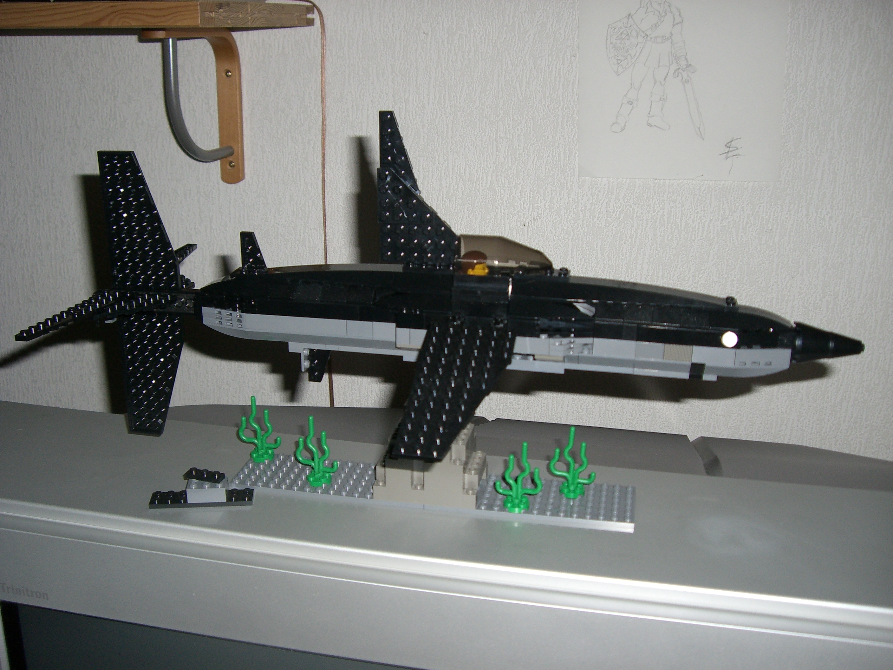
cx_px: 446
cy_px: 335
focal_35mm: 38
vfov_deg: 37.7
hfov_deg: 49.0
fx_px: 980
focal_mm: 6.2
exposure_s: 1/60
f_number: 2.7
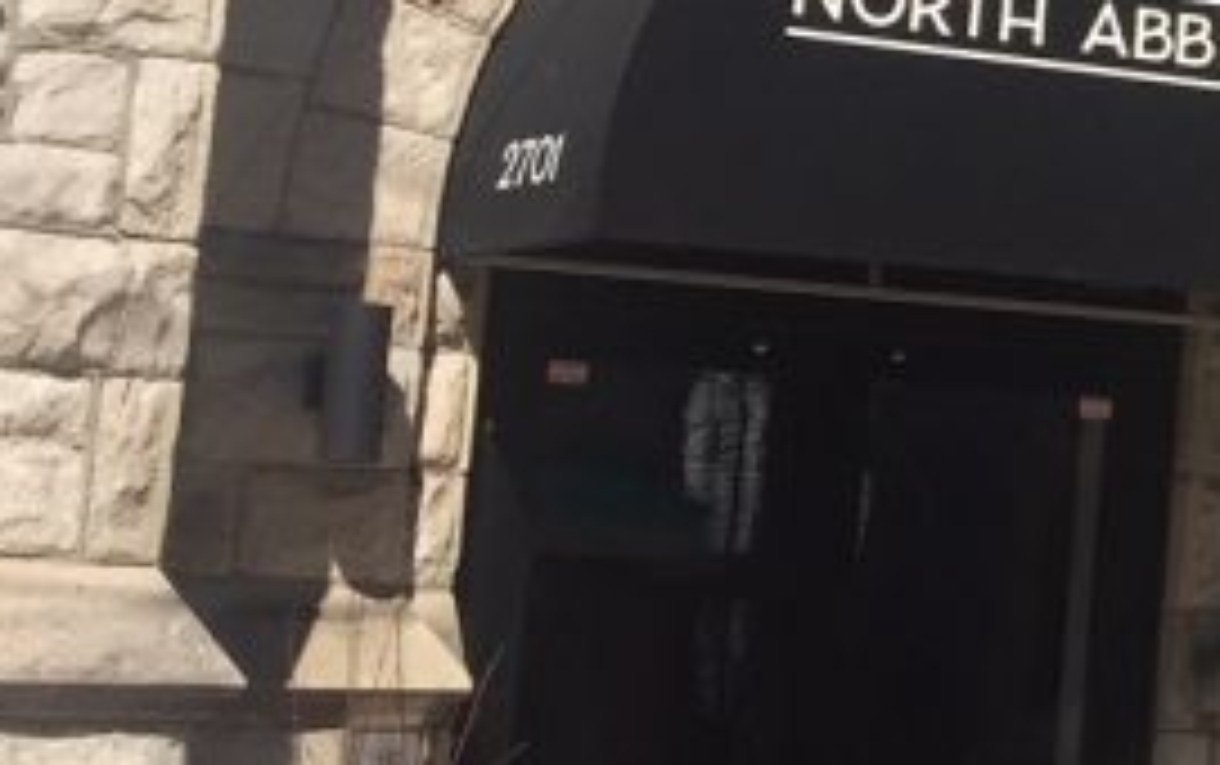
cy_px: 58
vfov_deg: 11.2
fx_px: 3861
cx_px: 2273
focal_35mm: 116
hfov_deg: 15.2
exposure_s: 1/2326
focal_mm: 4.15
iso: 32
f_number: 2.2
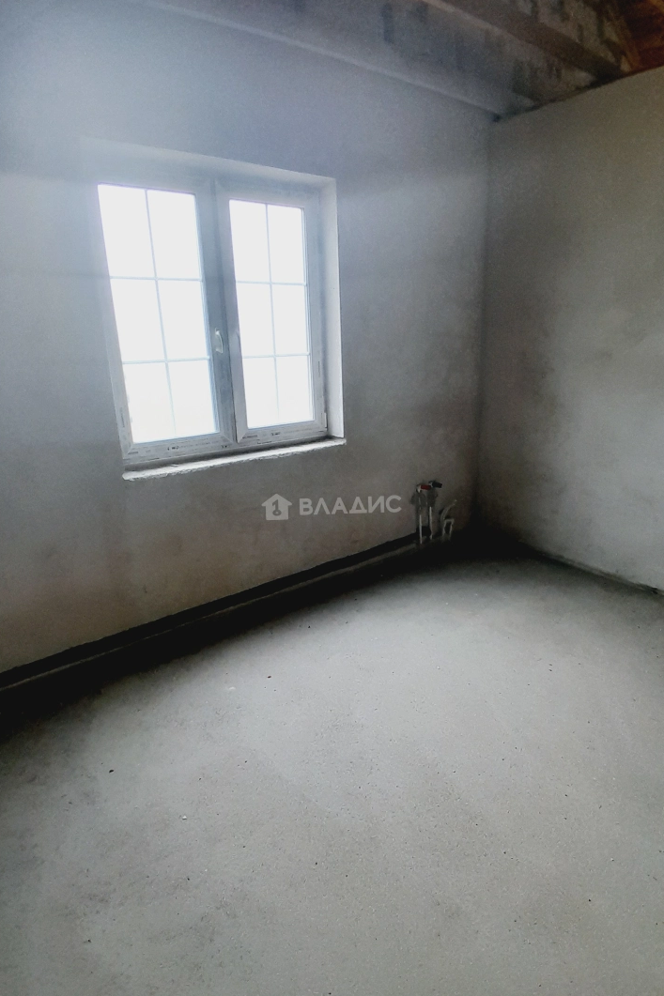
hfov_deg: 67.4
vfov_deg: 90.0
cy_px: 505
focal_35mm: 18
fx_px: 498
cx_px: 332
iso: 64
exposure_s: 1/120
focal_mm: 1.46
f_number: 2.2
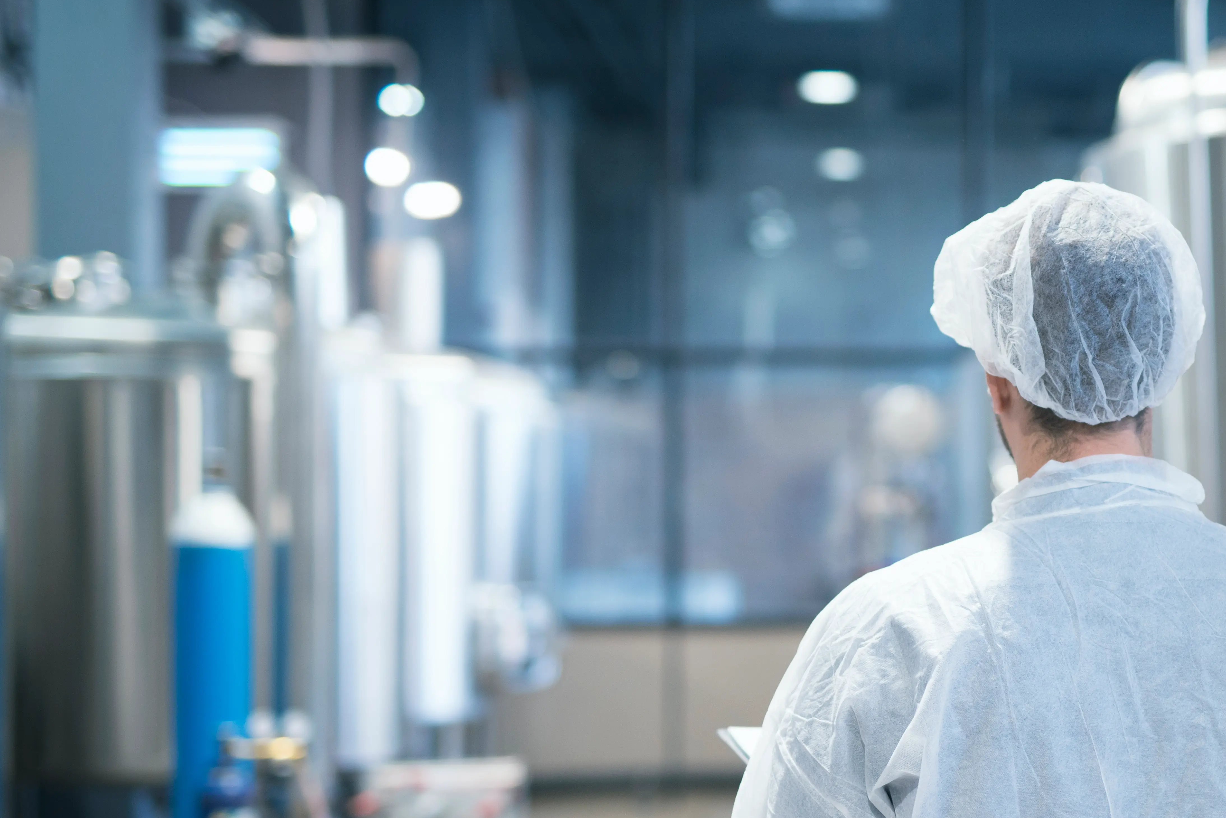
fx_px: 2861
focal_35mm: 84
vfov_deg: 16.2
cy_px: 527
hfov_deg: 23.8
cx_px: 985
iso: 500
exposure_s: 1/200
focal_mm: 50
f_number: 1.8
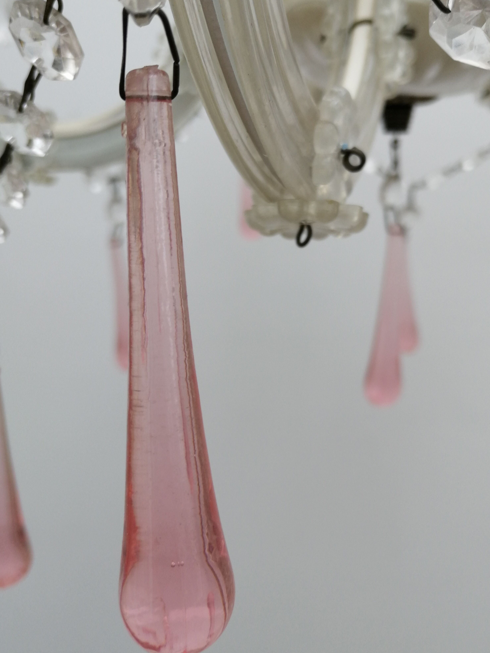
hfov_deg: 40.5
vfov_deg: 52.5
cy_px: 295
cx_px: 299
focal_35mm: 35
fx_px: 661
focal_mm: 3.95
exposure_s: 1/50
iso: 64
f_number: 1.8
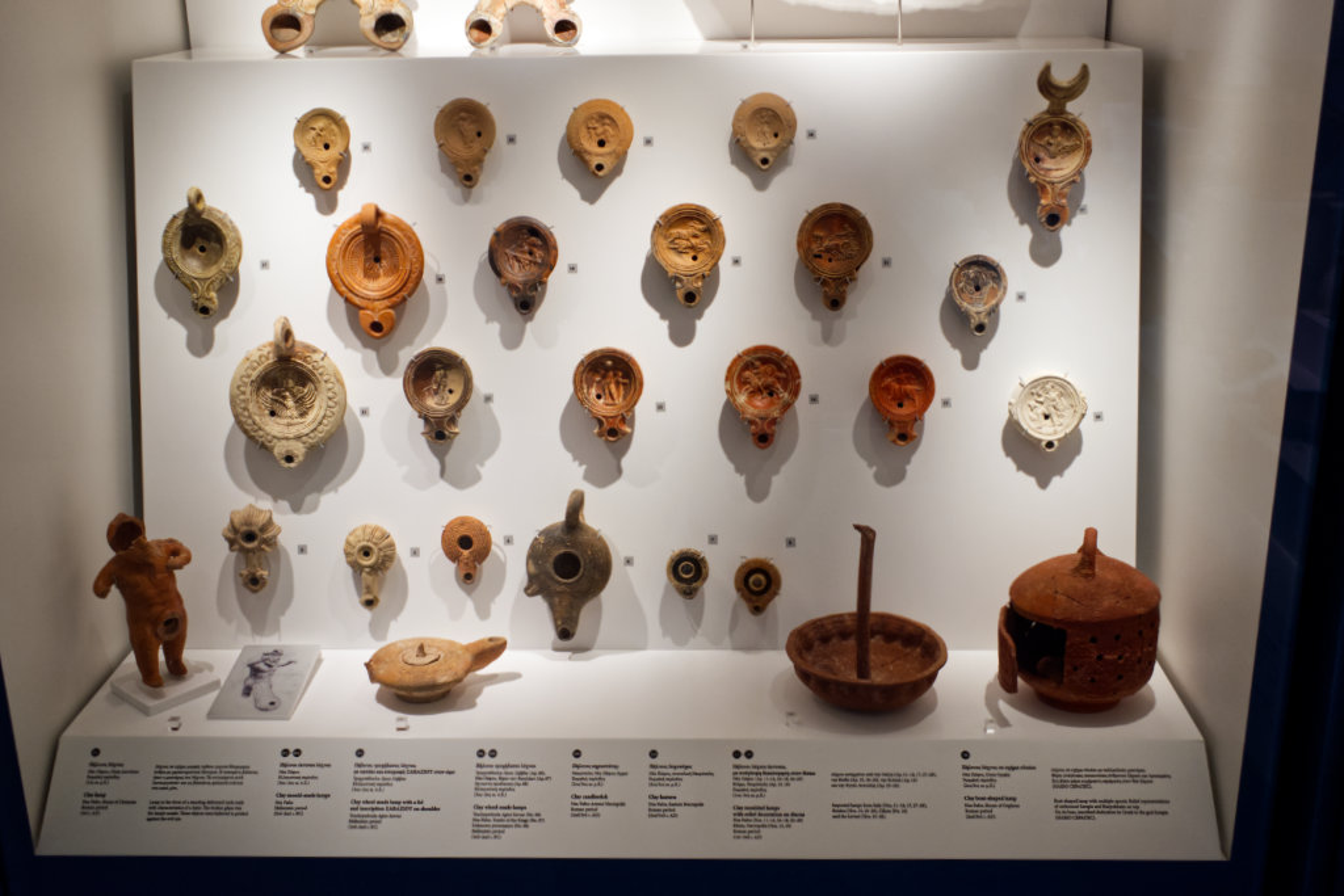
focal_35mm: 39
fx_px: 1456
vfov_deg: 34.2
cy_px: 448
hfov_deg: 49.5
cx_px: 672
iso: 400
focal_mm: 26
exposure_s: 1/100
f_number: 5
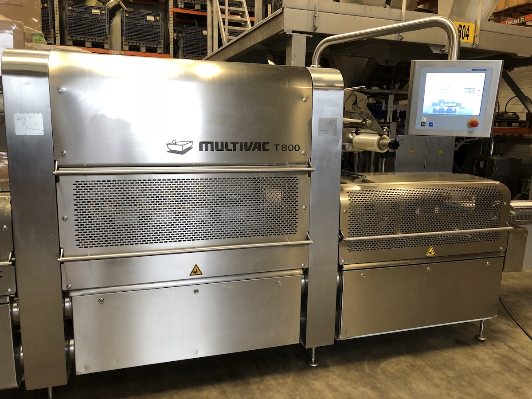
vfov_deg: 49.7
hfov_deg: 63.4
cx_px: 266
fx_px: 430
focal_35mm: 28
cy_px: 200
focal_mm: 3.99
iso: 40
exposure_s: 1/17
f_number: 1.8
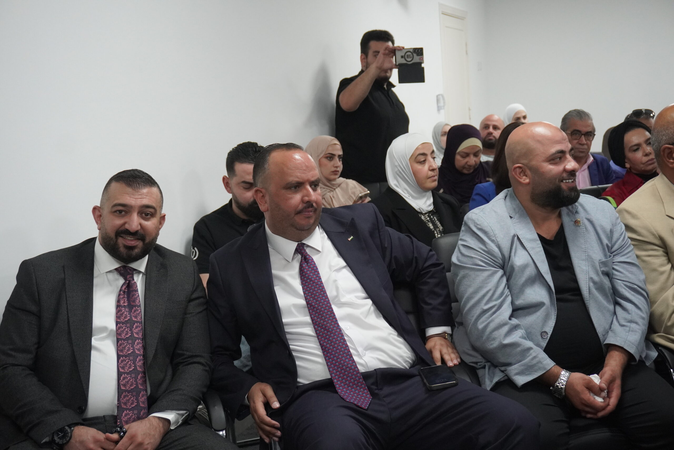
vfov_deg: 27.3
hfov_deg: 40.0
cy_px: 225
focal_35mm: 50
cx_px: 337
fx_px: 927
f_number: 5
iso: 2000
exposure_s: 1/160
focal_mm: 33
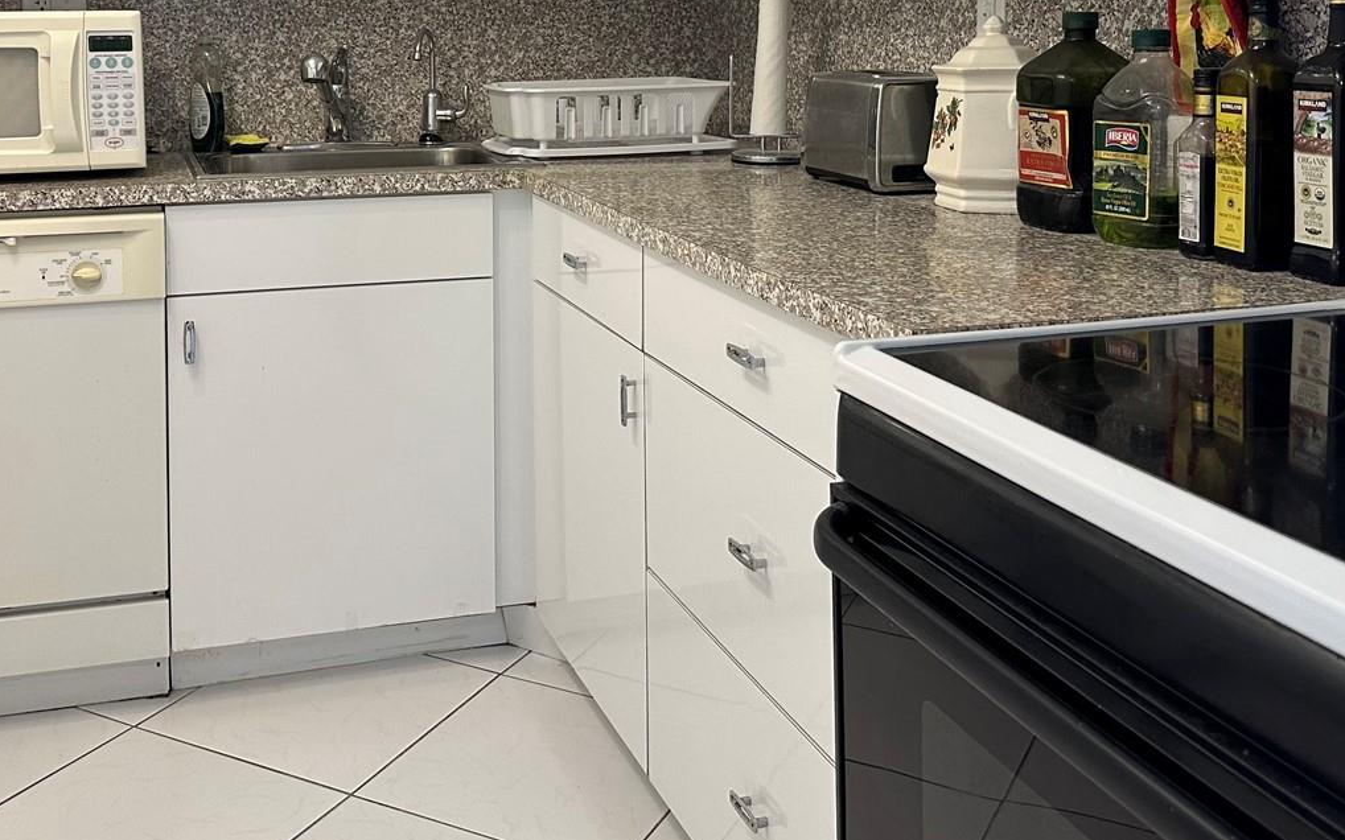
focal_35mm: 40
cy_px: 110
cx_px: 544
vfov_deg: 30.8
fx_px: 1466
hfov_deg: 49.0
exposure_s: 1/120
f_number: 1.78
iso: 200
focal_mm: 6.86
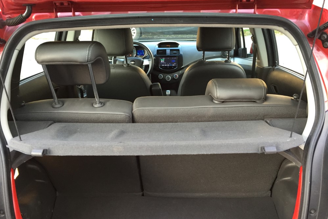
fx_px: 282
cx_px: 168
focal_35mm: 31
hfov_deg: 60.3
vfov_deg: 42.3
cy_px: 122
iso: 50
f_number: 2.2
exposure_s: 1/30
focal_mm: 4.15
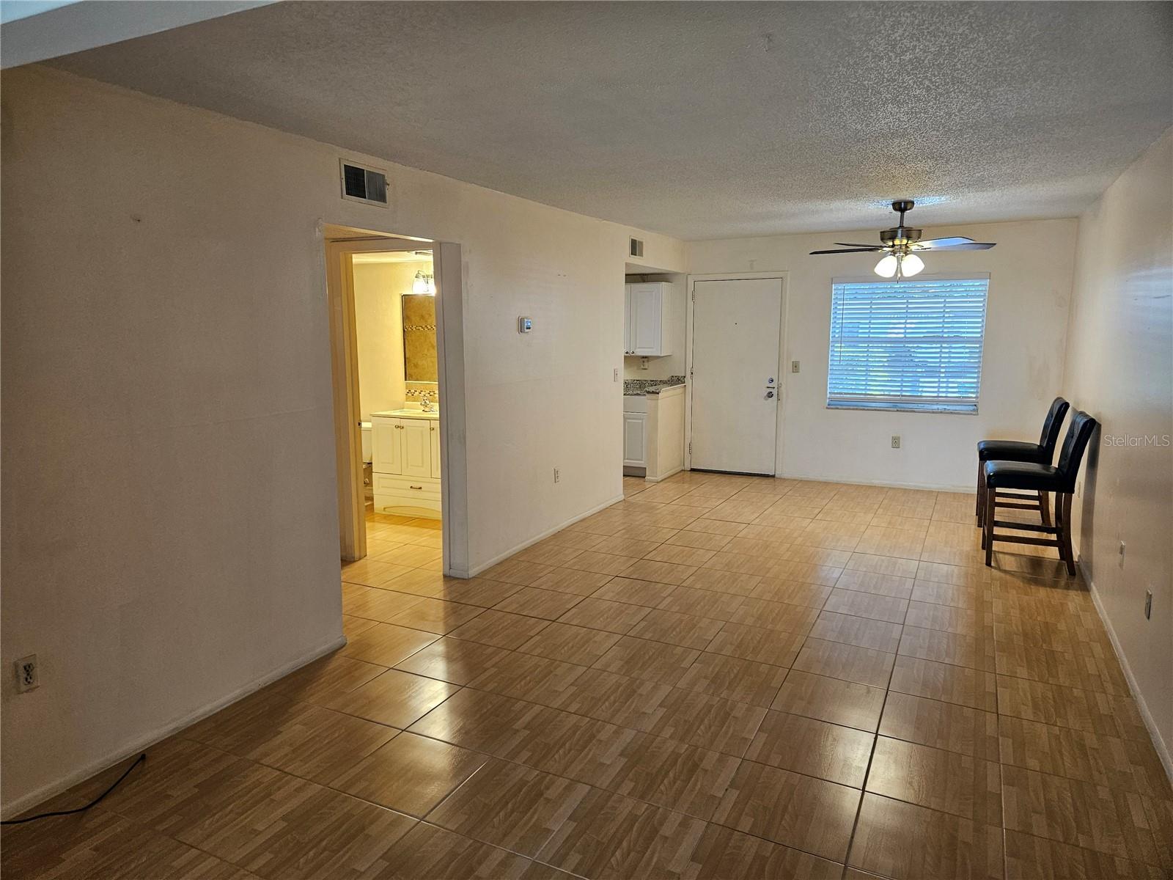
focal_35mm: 23
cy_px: 440
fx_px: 779
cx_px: 586
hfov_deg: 73.9
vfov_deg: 58.9
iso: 250
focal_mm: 5.4
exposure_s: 1/120
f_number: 1.8
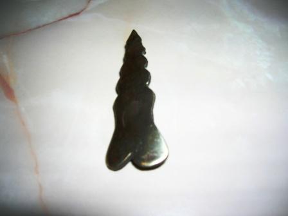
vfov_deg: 41.7
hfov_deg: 54.0
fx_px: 283
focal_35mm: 34
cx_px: 144
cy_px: 108
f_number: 2.9
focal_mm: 5.7
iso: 50
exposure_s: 1/60.1
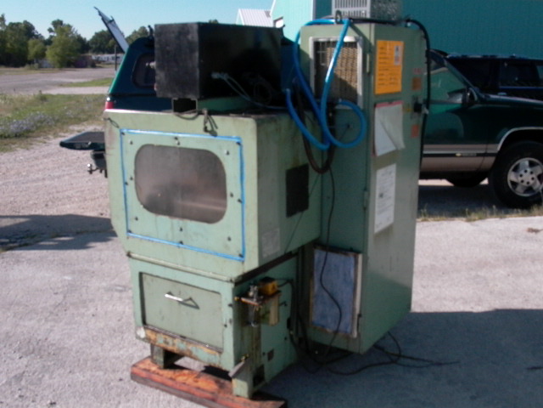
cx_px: 272
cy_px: 204
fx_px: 518
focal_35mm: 33
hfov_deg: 55.4
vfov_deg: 42.9
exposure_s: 1/652
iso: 100
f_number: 5.35
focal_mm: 7.13
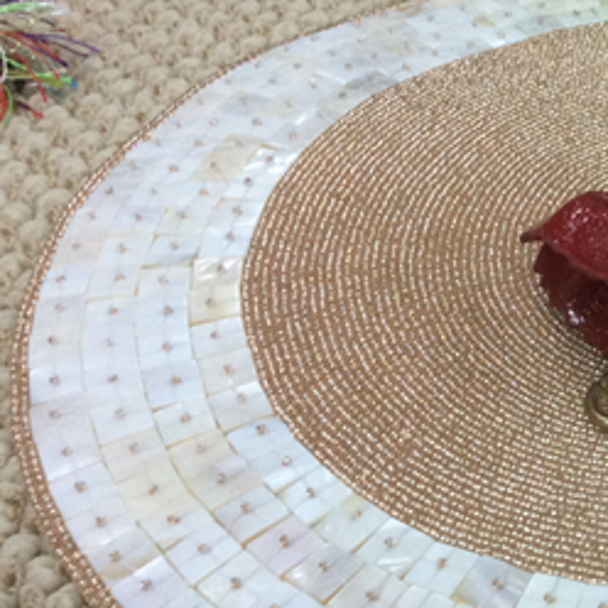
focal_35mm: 73
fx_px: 1451
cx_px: 718
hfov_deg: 22.0
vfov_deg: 23.6
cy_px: 412
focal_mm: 3.3
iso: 80
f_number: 2.4
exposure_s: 1/25
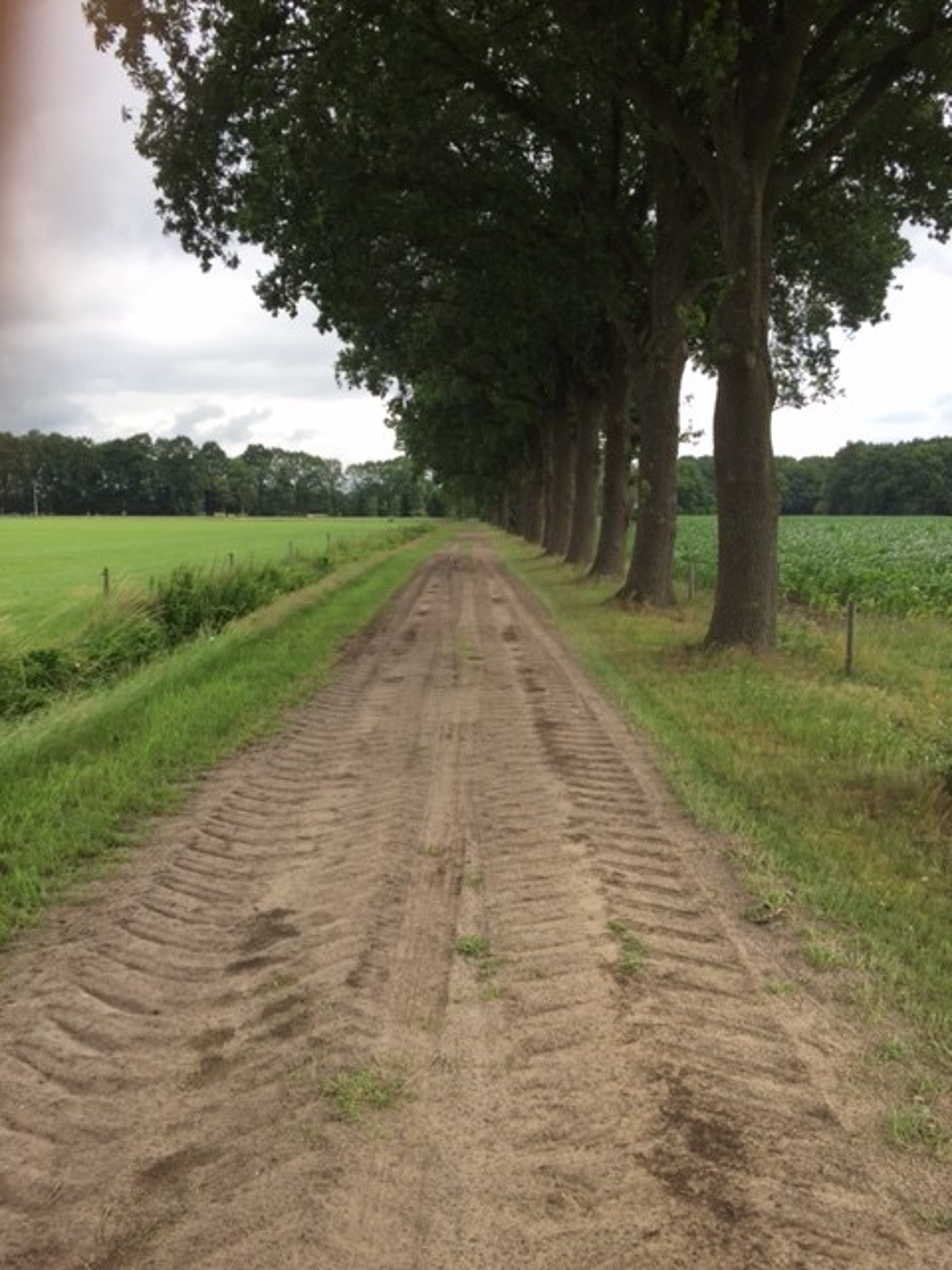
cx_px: 476
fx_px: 1063
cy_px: 635
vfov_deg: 61.7
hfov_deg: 48.2
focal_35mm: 29
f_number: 2.2
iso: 32
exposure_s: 1/824
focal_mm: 4.15
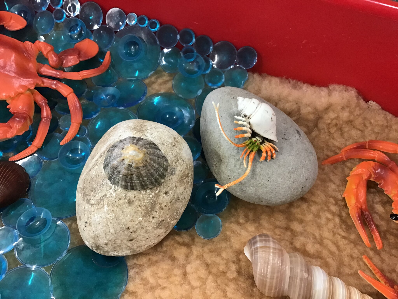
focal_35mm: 31
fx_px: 356
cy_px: 150
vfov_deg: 45.4
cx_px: 199
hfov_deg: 58.4
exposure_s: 1/33
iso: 125
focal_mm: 3.3
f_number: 2.4
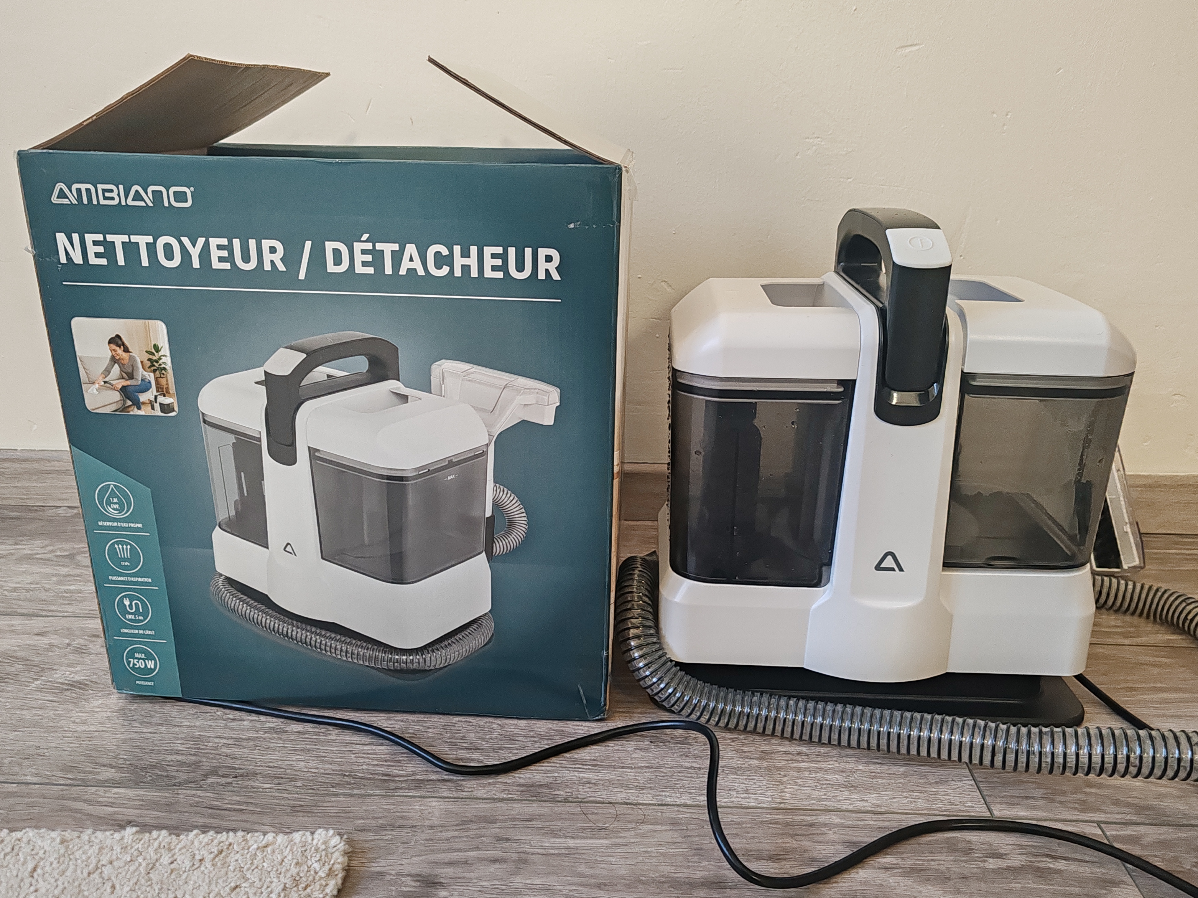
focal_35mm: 27
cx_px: 599
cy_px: 449
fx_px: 934
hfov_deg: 65.3
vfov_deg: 51.4
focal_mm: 6.12
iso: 2000
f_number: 1.9
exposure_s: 1/50
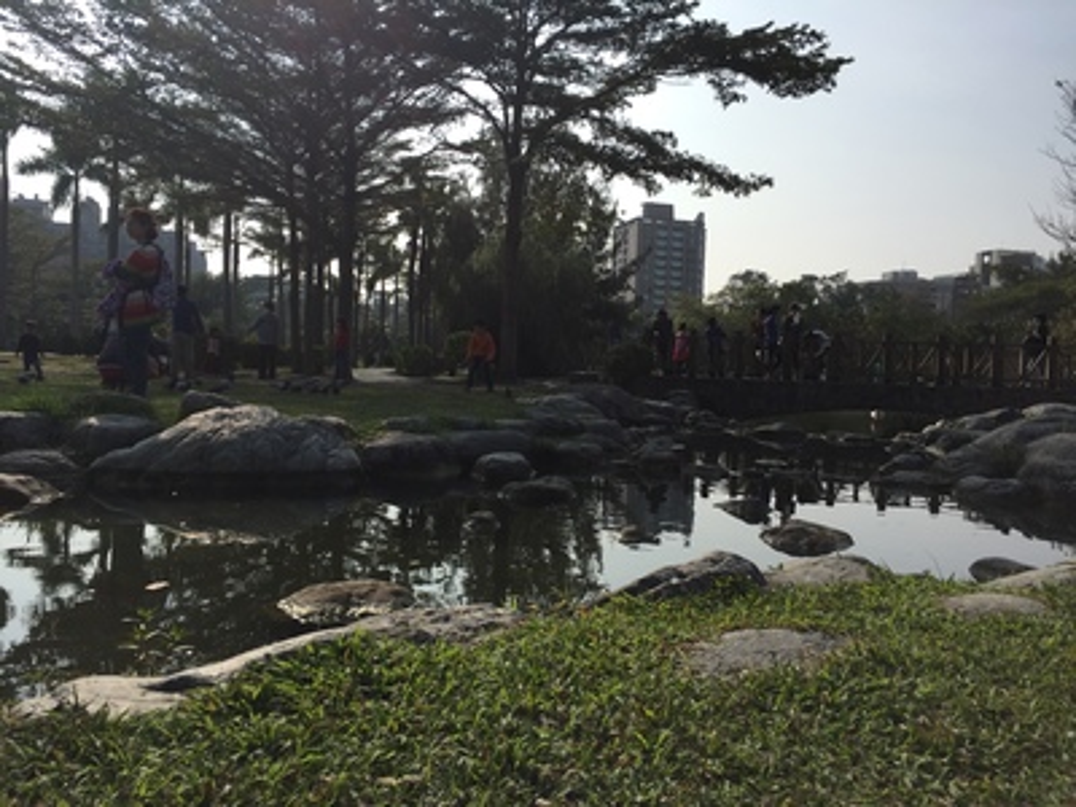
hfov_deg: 61.7
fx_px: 901
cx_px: 538
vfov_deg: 48.2
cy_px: 404
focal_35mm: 29
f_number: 2.2
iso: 32
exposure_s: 1/3049
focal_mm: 4.15
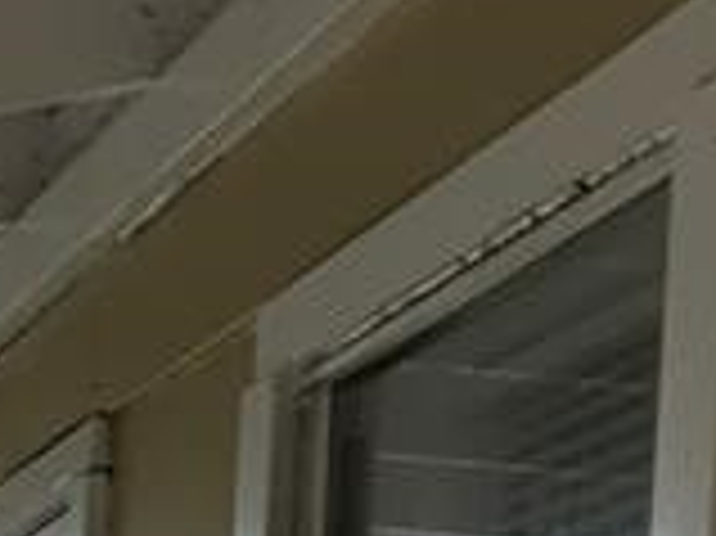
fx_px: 3720
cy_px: 1567
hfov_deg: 9.3
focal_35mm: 180
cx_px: -1256
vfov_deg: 7.3
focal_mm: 3.99
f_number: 1.8
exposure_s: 1/120
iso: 50
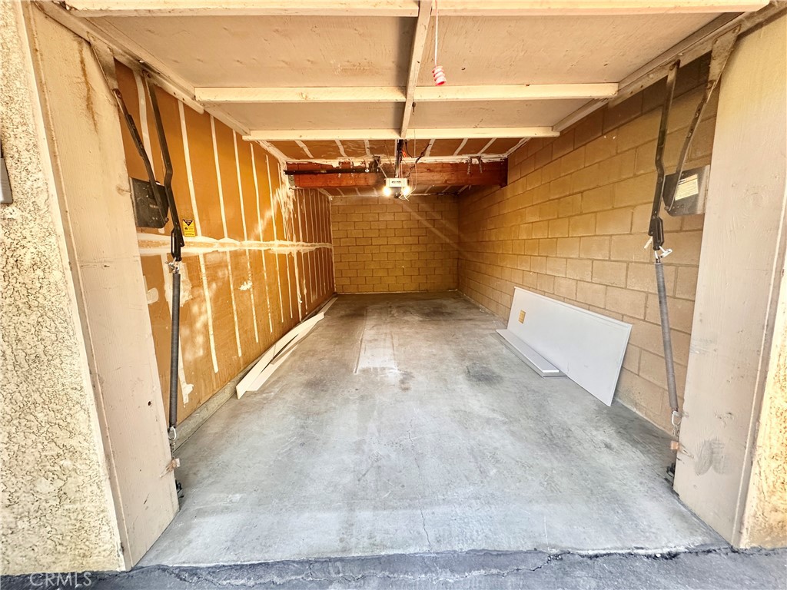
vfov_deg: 85.7
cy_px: 295
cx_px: 394
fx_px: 318
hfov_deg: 102.1
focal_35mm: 14
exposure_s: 1/99
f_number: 2.2
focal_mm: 2.22
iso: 250
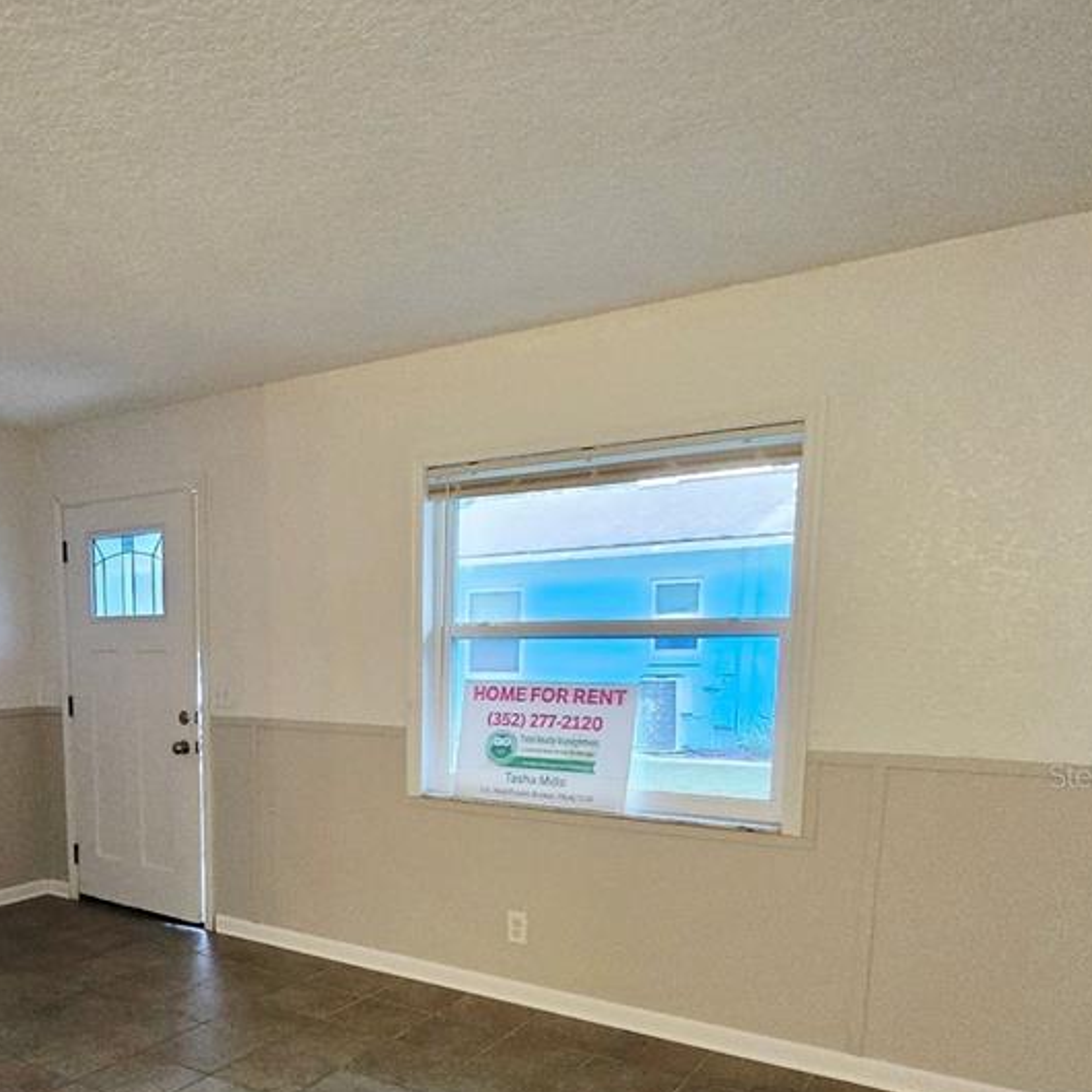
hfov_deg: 57.7
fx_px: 928
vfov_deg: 58.7
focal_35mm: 26
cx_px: 268
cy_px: 775
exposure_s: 1/60.2
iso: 800
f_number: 2.2
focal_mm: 2.2
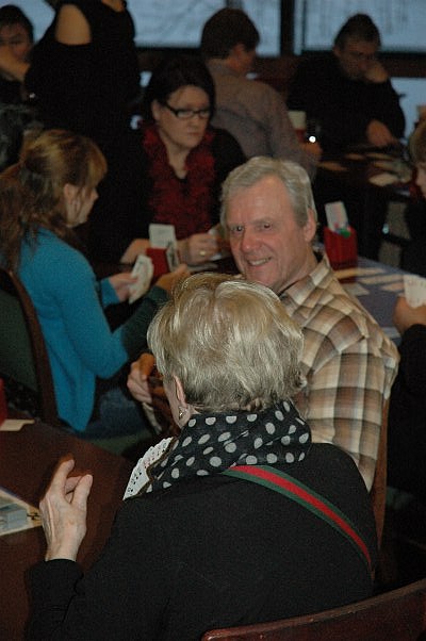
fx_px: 1868
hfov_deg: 13.0
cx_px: 213
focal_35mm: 105
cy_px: 320
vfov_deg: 19.5
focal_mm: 70
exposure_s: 1/60
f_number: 5
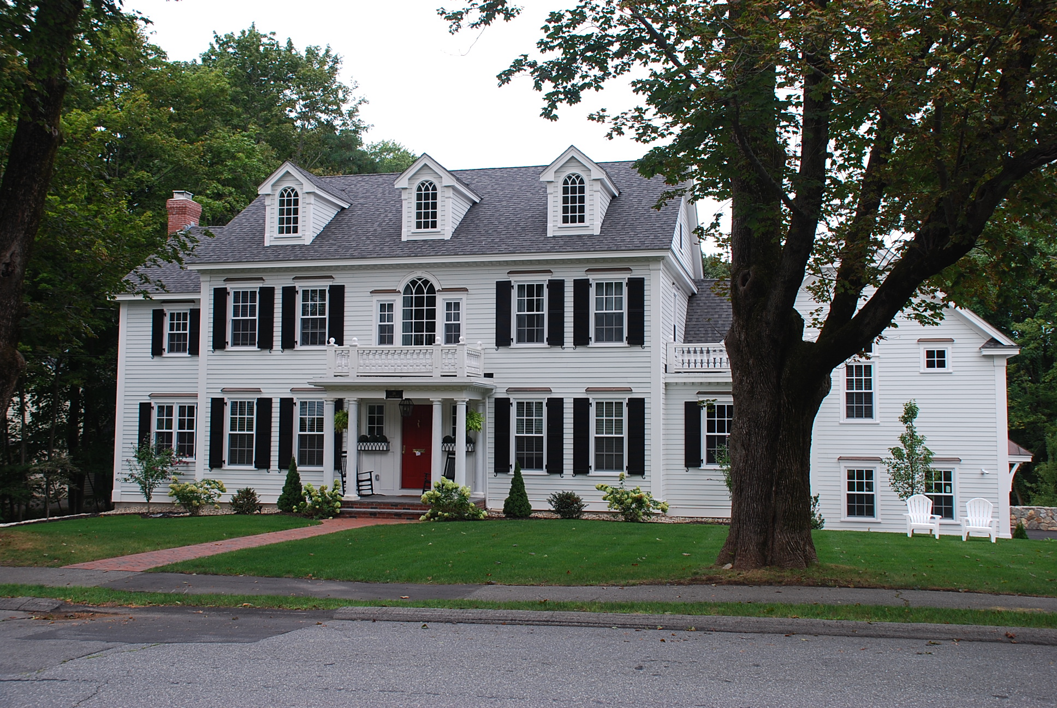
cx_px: 528
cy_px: 354
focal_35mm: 36
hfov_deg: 53.1
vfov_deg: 37.0
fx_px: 1058
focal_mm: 24
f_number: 5.6
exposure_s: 1/125
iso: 100
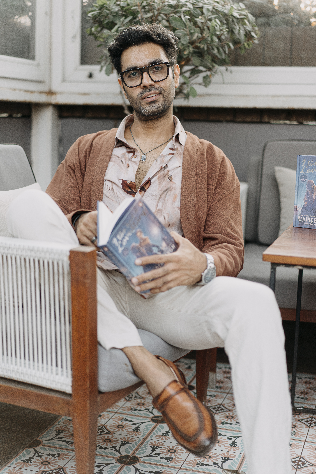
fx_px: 737
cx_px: 159
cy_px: 233
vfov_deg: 35.6
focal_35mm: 56
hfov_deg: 24.2
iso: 320
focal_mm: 55
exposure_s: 1/400
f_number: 1.8
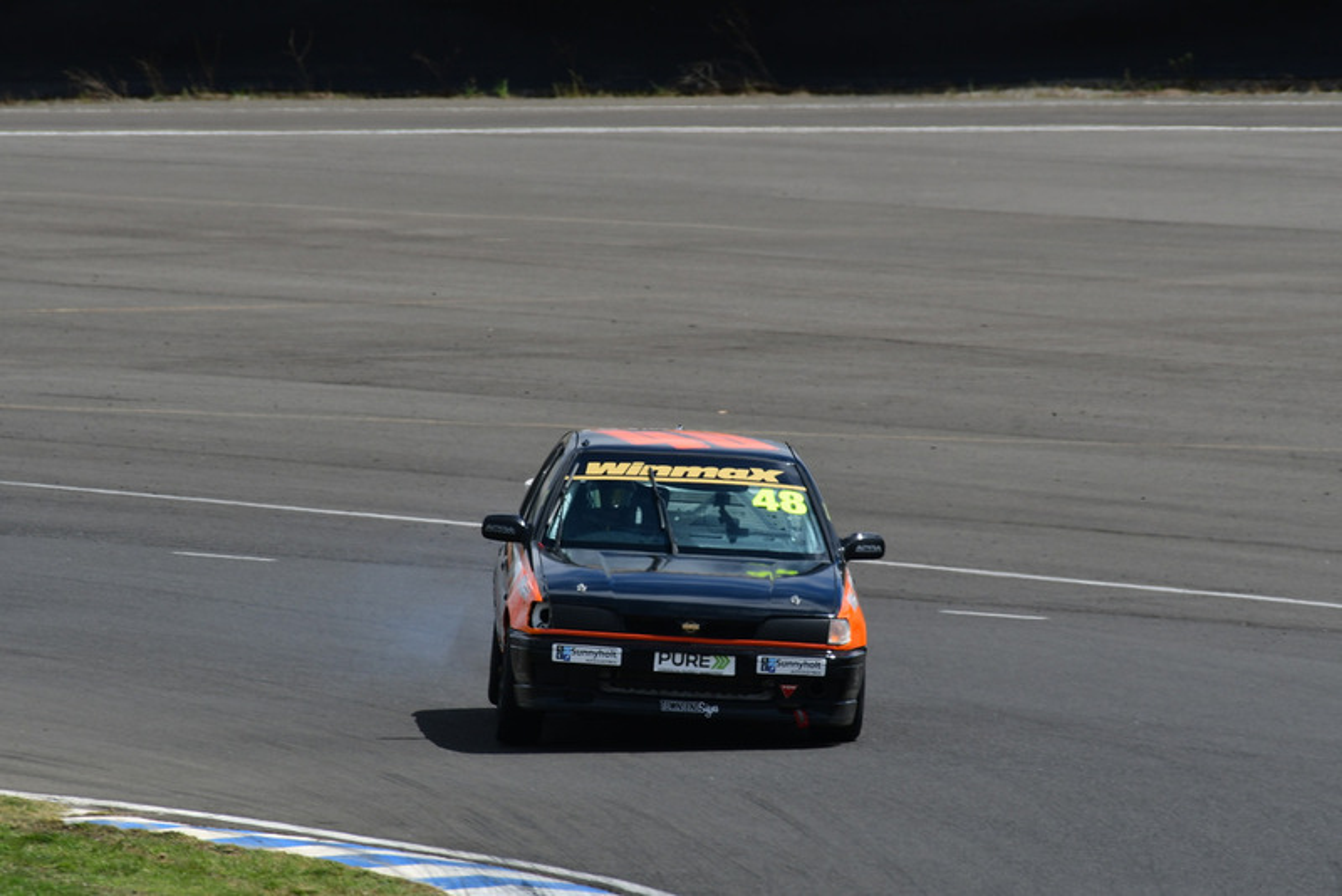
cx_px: 671
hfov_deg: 2.7
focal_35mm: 750
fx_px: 27967
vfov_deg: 1.8
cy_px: 448
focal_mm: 500
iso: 200
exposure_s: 1/640
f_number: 10
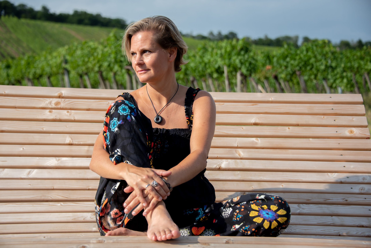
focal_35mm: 68
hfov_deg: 29.6
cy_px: 124
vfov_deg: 20.0
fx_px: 701
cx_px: 186
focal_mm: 68
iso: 100
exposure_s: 1/1250
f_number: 4.8
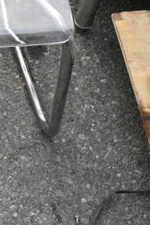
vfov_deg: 18.9
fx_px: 638
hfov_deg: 12.6
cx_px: -89
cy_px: -46
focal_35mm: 102
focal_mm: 20
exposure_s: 1/640
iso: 6400
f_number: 13
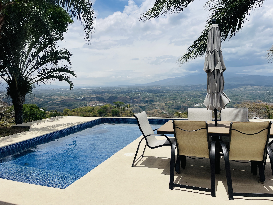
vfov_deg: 53.1
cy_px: 102
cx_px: 136
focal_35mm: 26
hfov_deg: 67.3
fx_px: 205
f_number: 1.6
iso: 50
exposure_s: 1/11905
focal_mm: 4.2
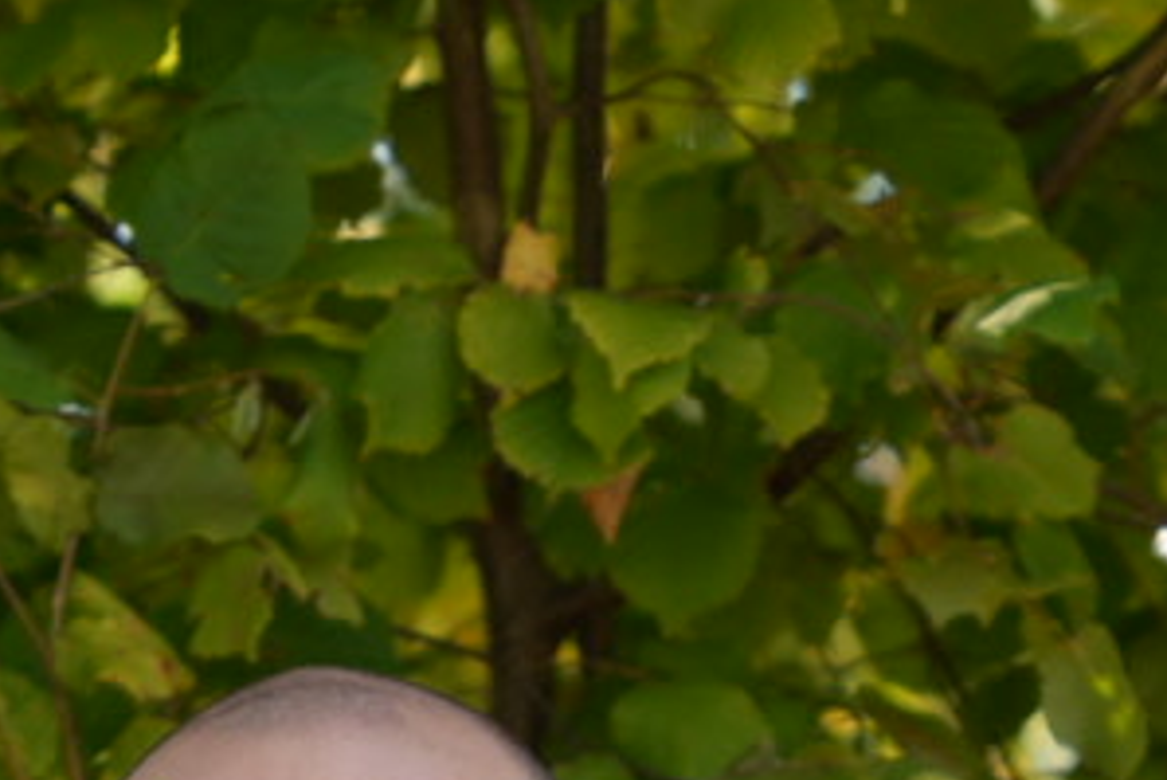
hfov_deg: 6.4
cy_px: 2046
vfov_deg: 4.2
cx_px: 713
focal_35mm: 320
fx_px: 10378
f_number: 4
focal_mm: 59
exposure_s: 1/160
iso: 100
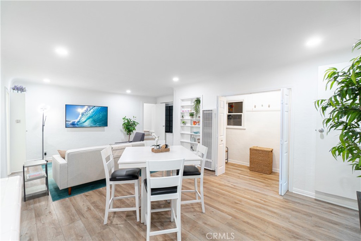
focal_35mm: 15
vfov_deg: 77.3
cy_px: 120
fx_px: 150
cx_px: 180
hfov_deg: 100.4
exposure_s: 1/5
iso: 320
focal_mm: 10
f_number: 7.1
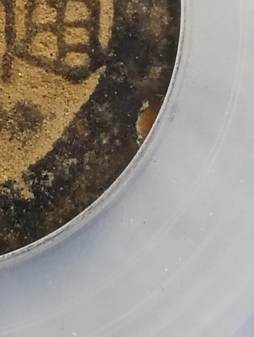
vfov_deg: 10.0
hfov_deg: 7.5
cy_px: 28
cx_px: -52
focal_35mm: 197
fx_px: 1923
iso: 320
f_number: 1.8
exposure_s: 1/33.3
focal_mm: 3.98
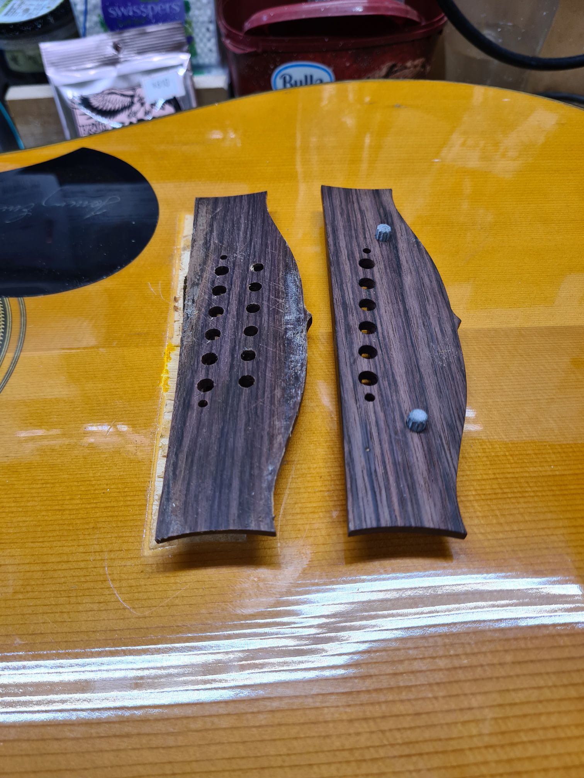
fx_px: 585
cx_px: 292
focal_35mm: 26
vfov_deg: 67.3
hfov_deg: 53.1
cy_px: 389
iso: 64
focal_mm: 5.4
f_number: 1.8
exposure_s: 1/100
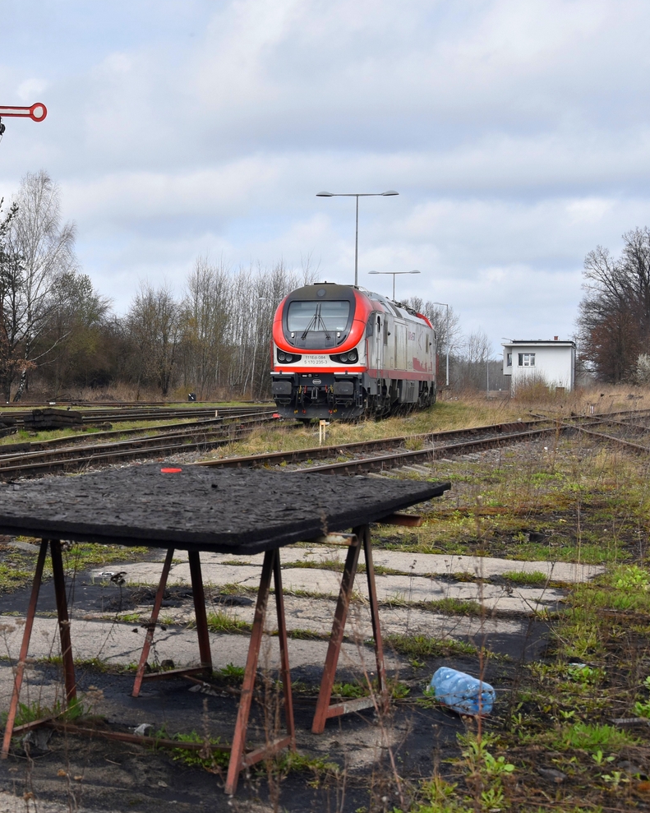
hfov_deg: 23.6
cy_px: 409
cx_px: 171
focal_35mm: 64
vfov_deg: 29.6
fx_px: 1539
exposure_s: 1/500
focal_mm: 30
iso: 160
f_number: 7.1
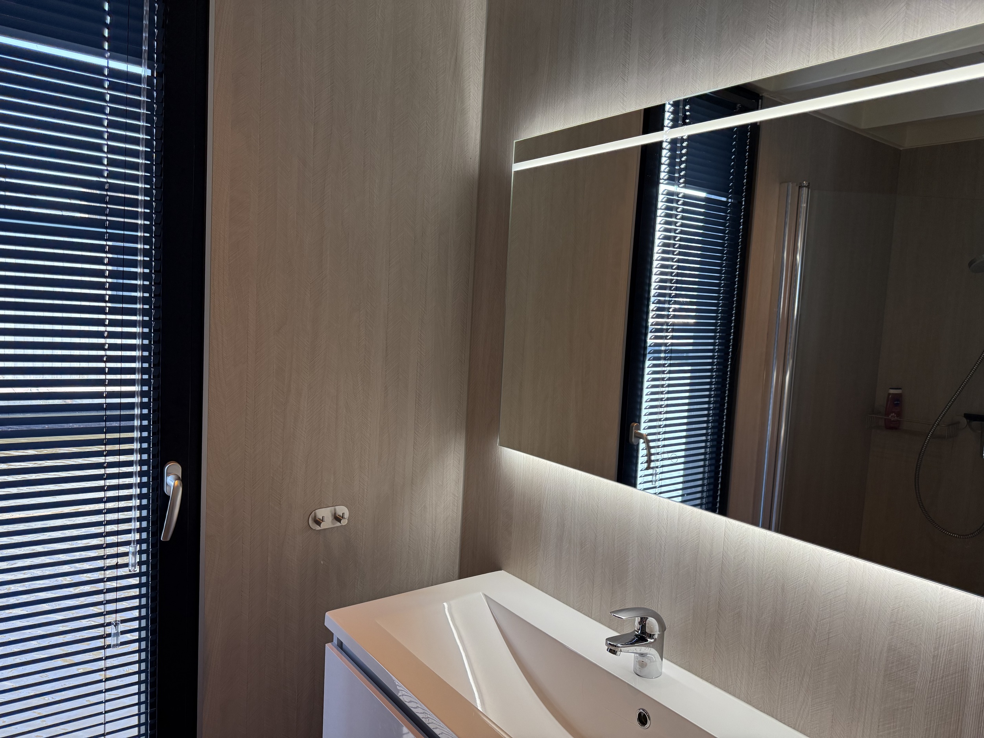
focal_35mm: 24
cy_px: 369
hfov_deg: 71.6
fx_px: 682
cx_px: 492
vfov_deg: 56.8
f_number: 1.78
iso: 200
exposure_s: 1/189
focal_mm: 6.76
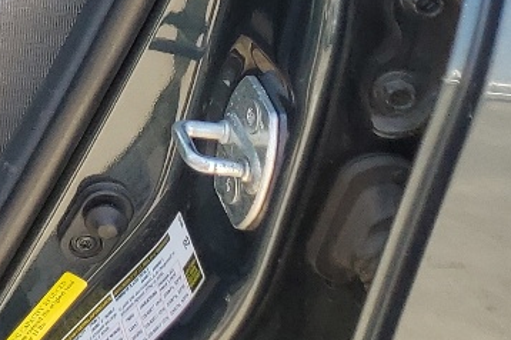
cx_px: -547
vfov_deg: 10.3
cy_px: -370
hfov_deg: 14.0
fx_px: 1716
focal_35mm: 121
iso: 50
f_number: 1.5
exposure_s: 1/455
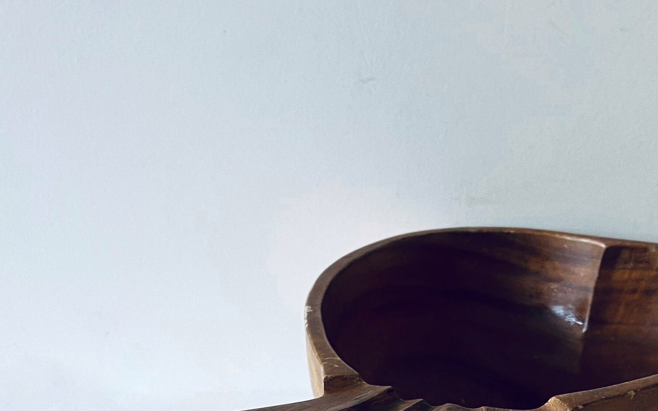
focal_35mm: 62
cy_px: 539
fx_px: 1112
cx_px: 463
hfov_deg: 32.6
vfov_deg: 19.3
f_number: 1.8
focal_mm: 4.25
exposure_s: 1/50
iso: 64
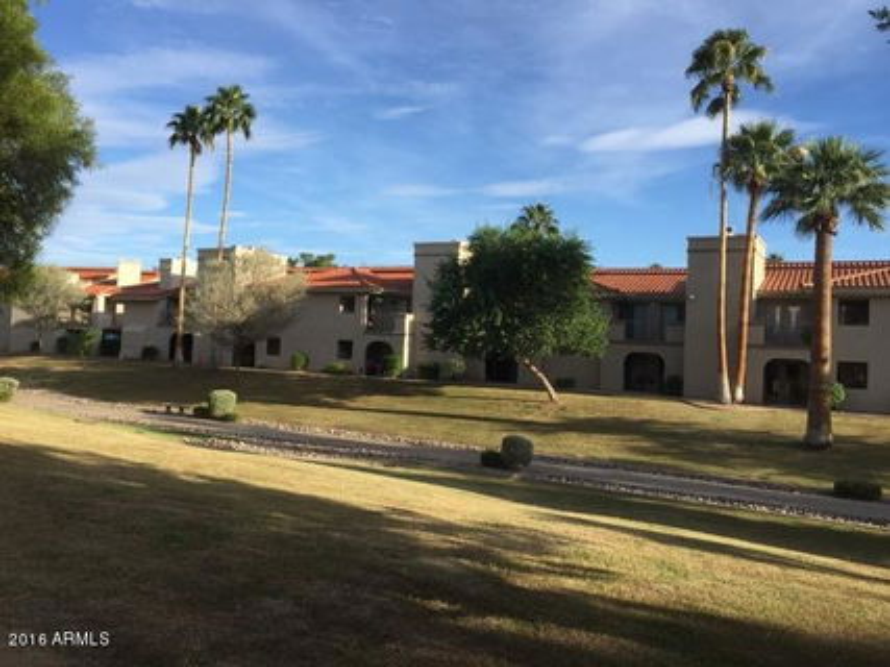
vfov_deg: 48.2
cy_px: 334
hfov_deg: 61.7
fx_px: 745
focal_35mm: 29
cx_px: 445
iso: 32
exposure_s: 1/1099
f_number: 2.2
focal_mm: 4.15
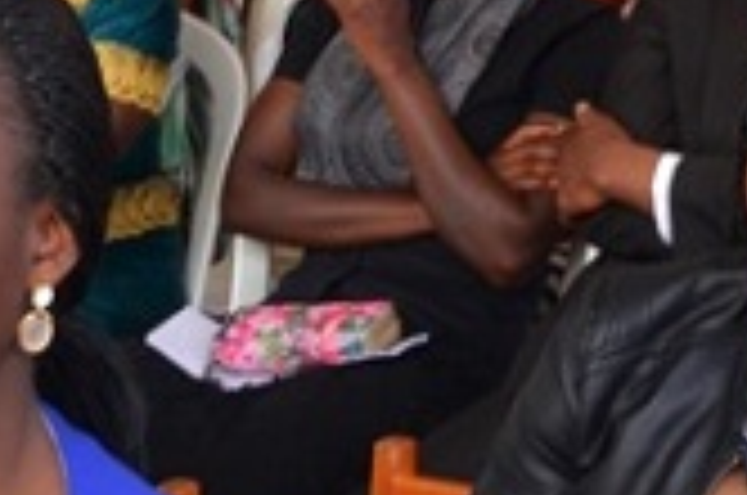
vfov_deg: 10.1
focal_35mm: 133
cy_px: 583
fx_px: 2757
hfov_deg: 15.2
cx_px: 4
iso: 250
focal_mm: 21
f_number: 9
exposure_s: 1/80
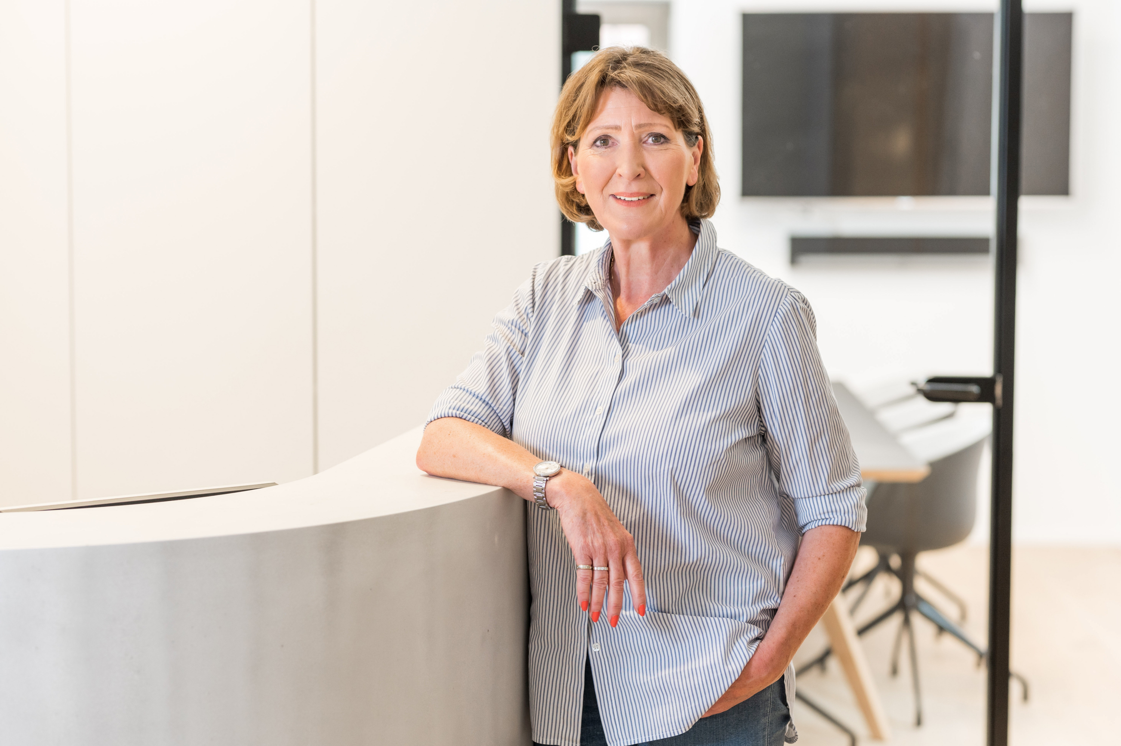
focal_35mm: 85
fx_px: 2645
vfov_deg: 16.1
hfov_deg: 23.9
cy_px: 373
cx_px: 560
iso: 800
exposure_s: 1/125
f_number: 2.8
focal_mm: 85
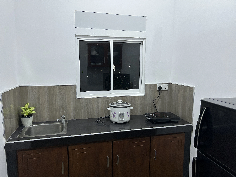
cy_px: 88
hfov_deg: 67.3
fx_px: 177
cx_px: 118
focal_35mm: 26
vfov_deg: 53.1
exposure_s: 1/50
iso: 250
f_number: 1.5
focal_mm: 5.7
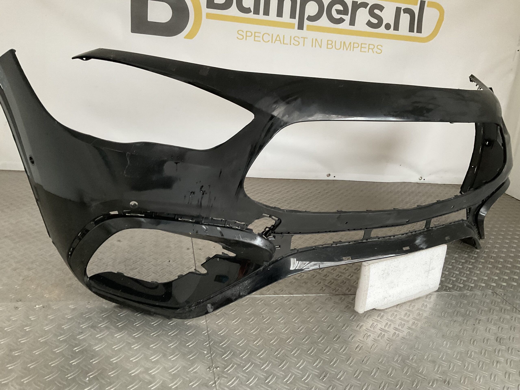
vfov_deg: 48.2
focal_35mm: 29
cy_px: 195
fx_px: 436
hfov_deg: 61.7
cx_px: 260
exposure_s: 1/60
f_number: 1.8
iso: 250
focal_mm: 3
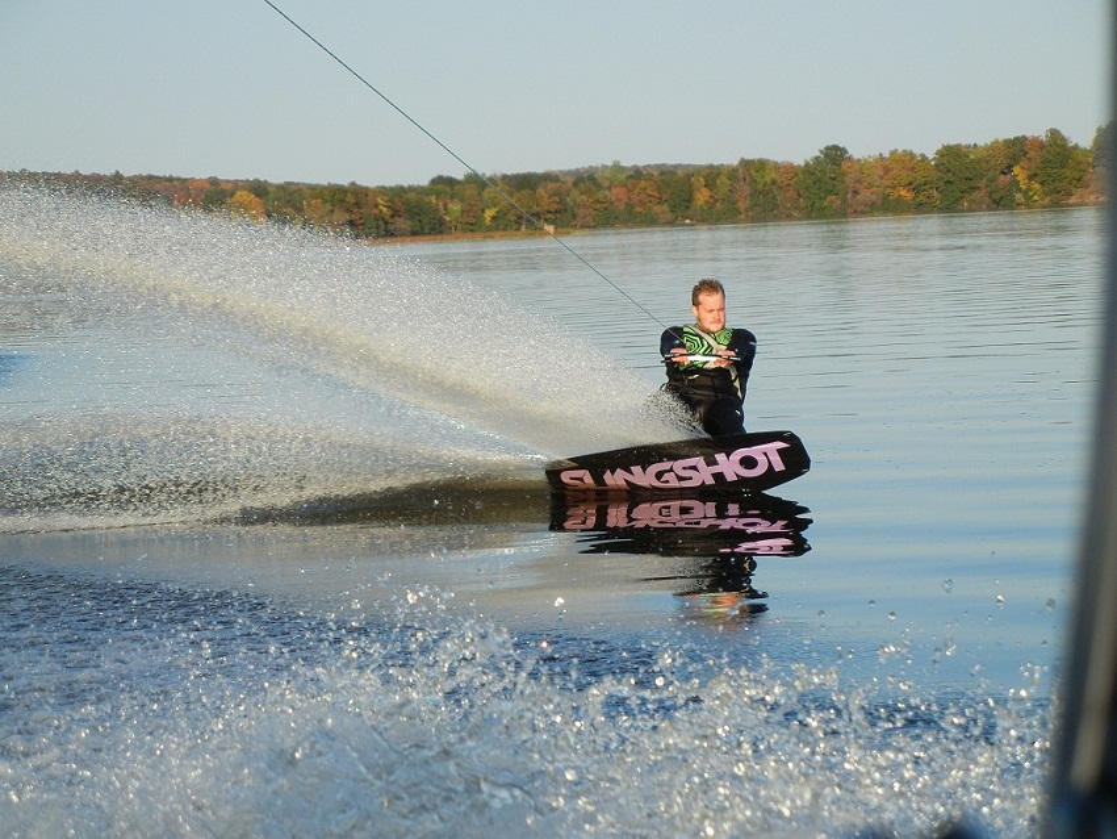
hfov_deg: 14.8
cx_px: 558
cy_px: 420
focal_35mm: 133
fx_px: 4293
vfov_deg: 11.2
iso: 160
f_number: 4.6
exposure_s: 1/750
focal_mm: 24
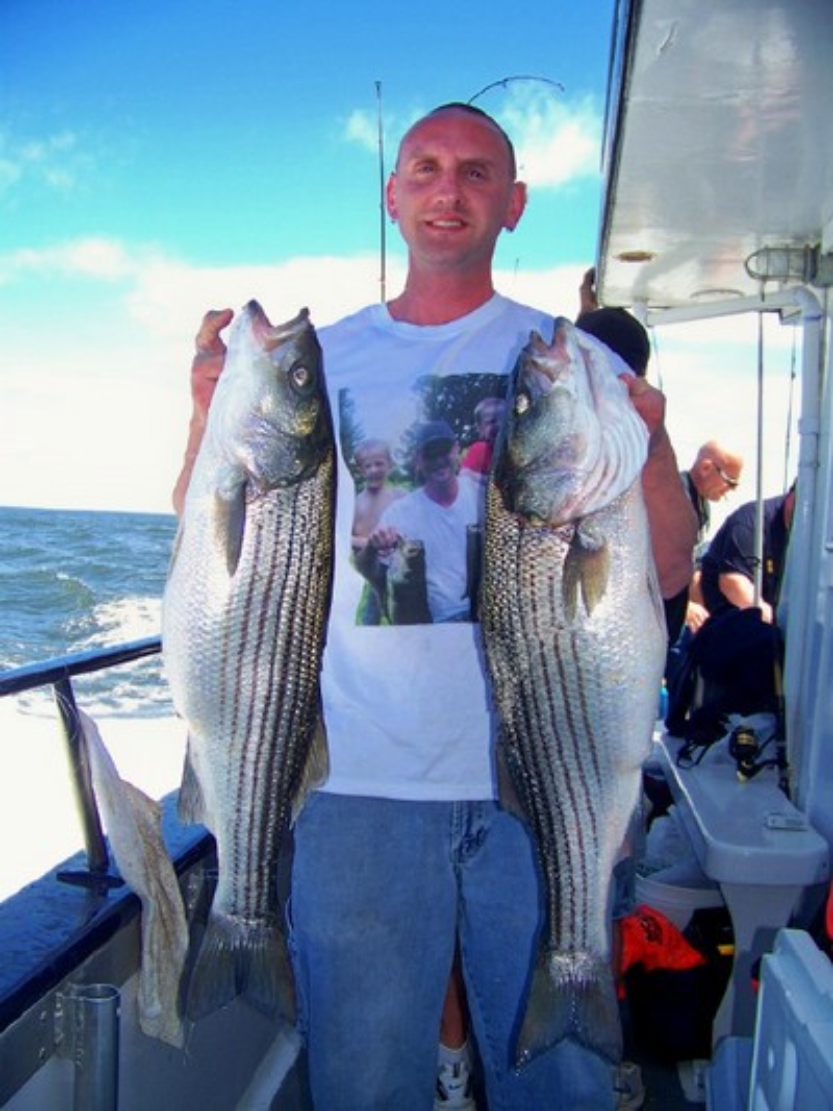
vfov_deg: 51.3
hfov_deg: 39.7
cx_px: 416
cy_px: 556
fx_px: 1155
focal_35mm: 36
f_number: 2.8
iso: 64
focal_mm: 5.85
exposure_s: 1/320
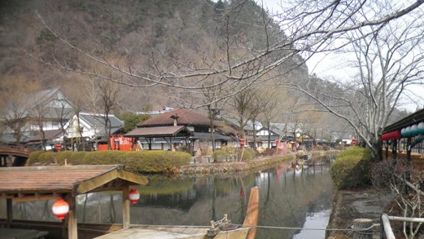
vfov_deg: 39.7
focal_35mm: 29
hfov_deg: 66.1
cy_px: 157
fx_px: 326
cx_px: 215
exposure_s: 1/80
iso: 64
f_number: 7.9
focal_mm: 4.7
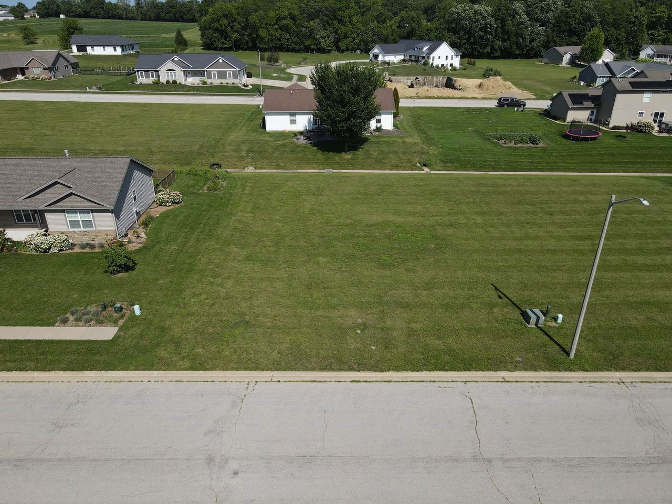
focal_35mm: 24
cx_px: 336
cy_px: 252
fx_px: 466
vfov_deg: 56.8
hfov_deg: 71.6
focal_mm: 4.5
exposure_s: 1/1000
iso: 100
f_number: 2.8
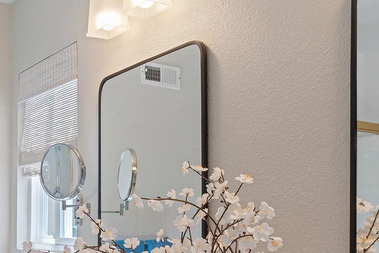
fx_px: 516
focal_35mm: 49
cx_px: 71
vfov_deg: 26.7
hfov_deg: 38.7
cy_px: 218
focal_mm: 13
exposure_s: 1/13
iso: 125
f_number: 9
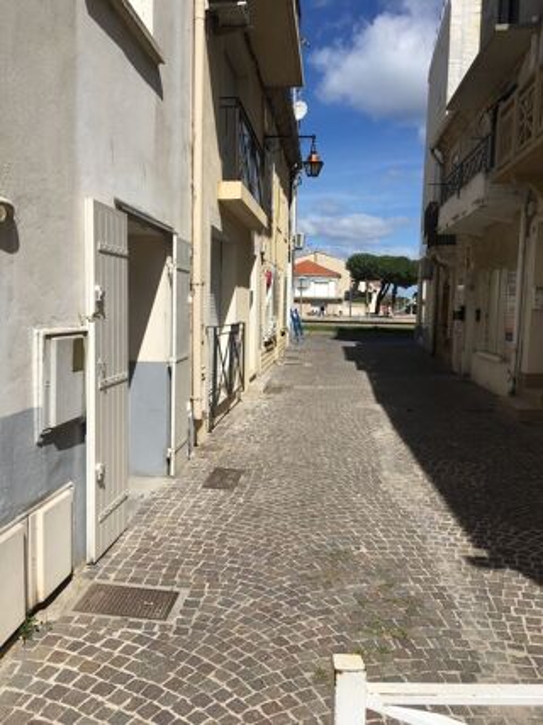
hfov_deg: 48.2
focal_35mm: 29
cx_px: 272
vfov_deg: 61.7
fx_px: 607
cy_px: 362
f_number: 2.2
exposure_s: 1/3077
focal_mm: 4.15
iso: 25
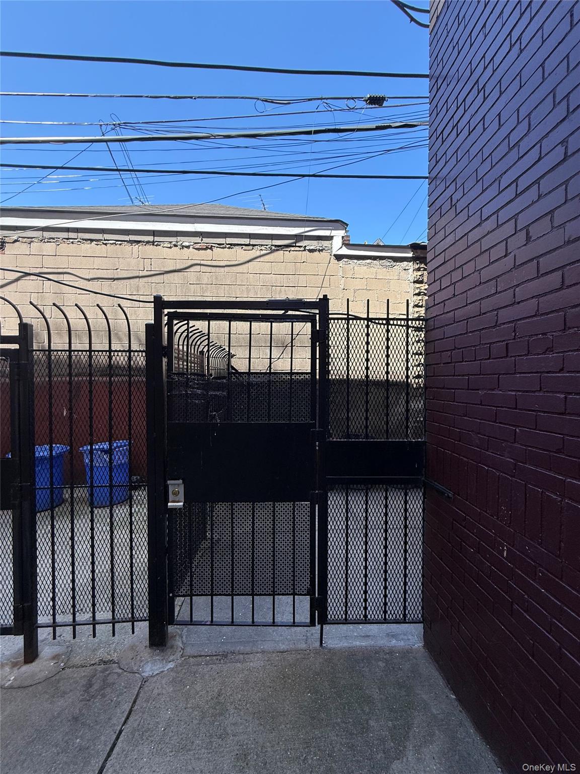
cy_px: 387
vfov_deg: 102.1
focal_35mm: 14
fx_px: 313
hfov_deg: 85.7
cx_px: 290
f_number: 2.2
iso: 50
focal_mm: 2.22
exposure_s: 1/393
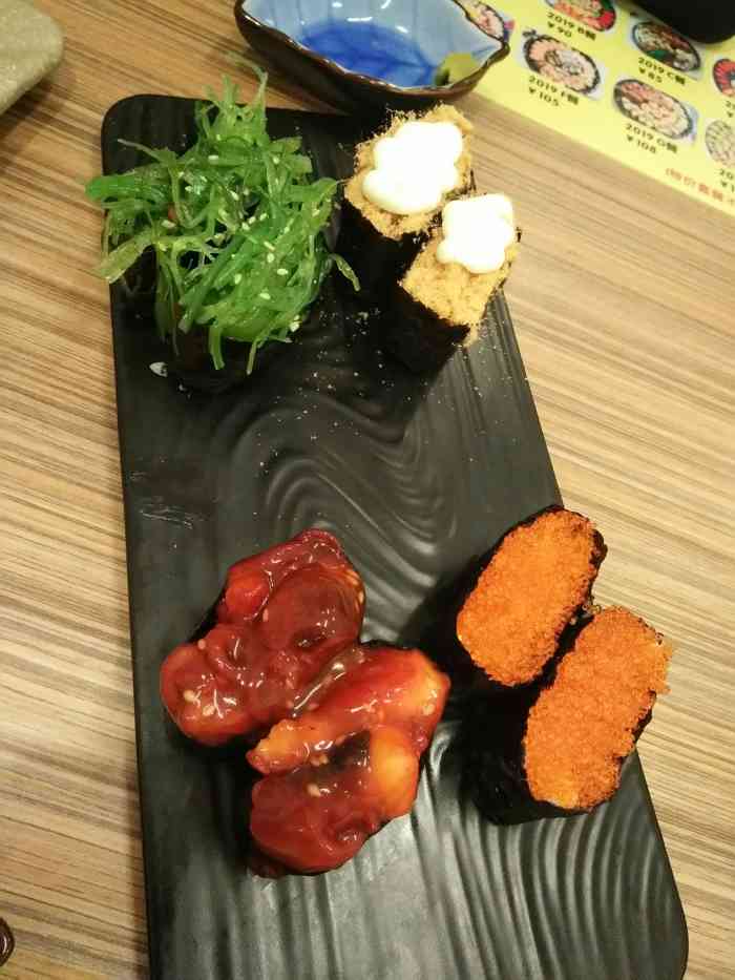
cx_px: 368
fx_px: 594
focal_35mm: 21
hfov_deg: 63.5
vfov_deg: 79.0
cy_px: 490
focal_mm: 3.66
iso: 648
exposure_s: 1/33.3
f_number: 2.2
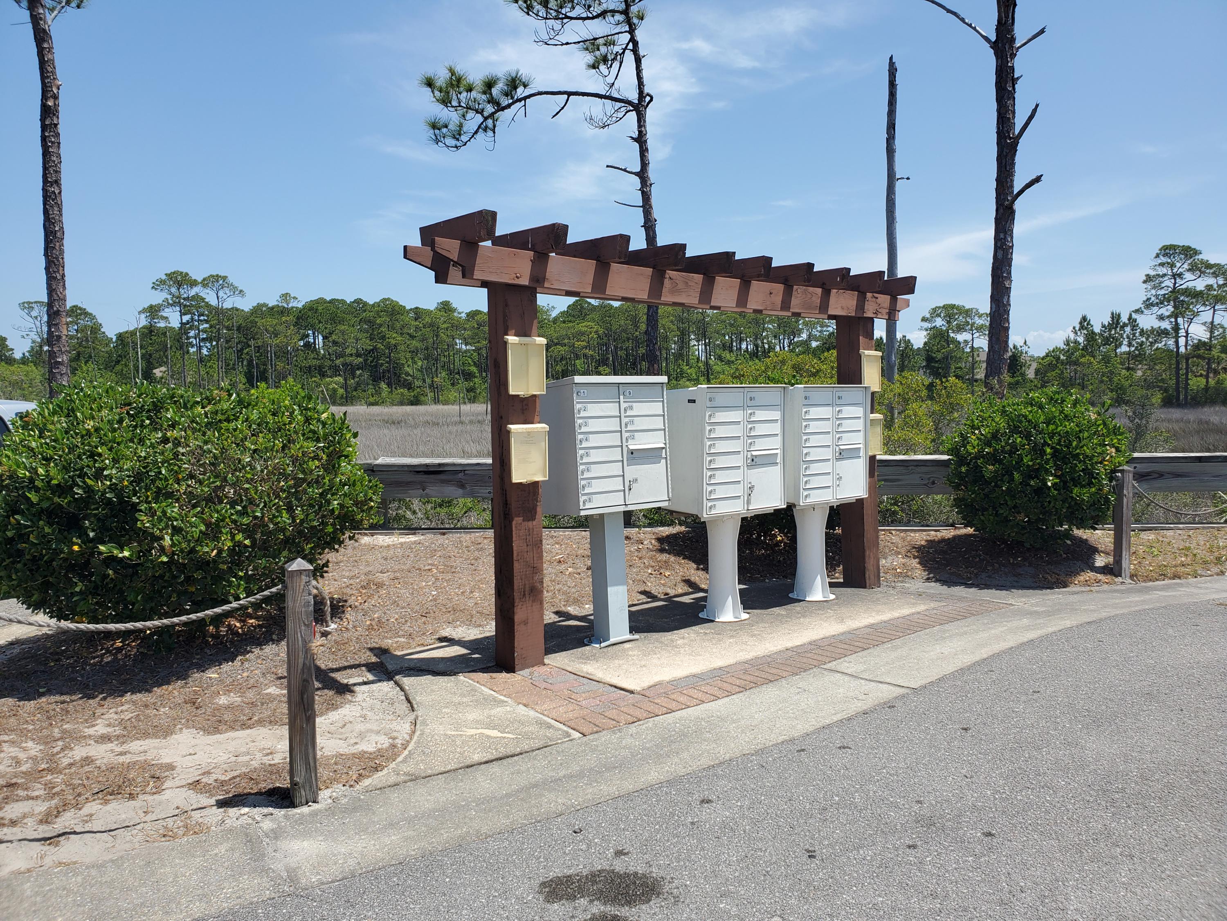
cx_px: 614
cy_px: 460
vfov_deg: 53.1
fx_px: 922
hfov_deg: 67.3
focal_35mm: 26
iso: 50
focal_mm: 4.3
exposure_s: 1/1505
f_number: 2.4
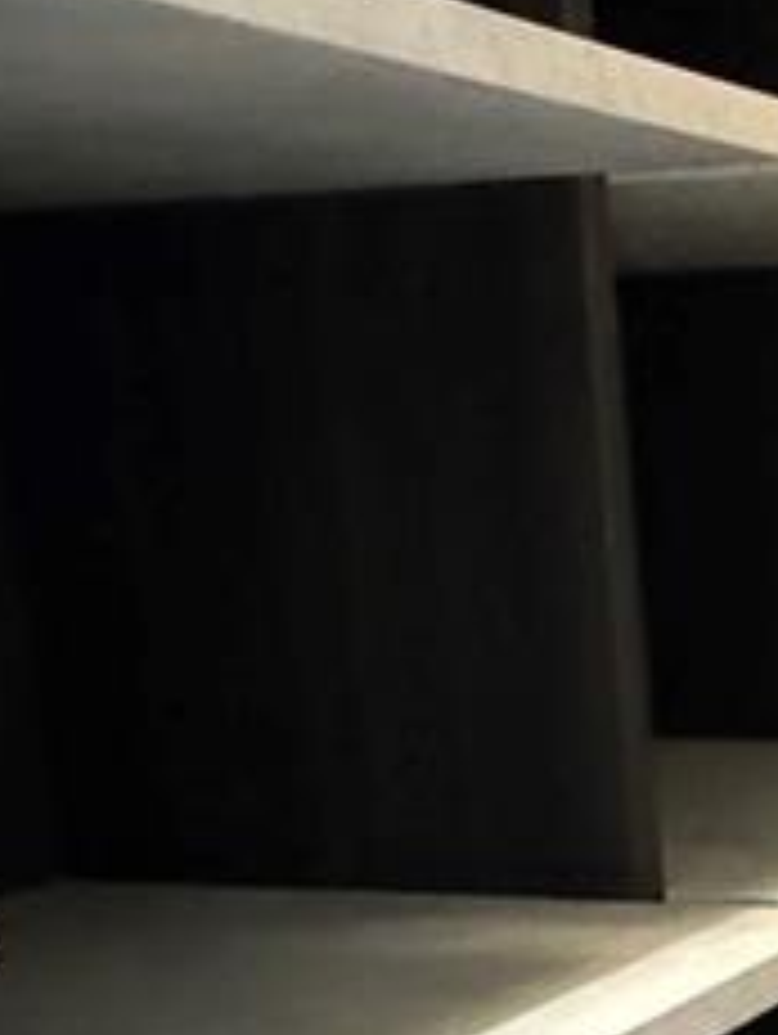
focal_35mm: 73
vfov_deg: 25.7
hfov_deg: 17.8
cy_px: 945
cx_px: 1201
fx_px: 2184
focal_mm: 2.22
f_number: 2.2
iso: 2000
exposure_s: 1/30
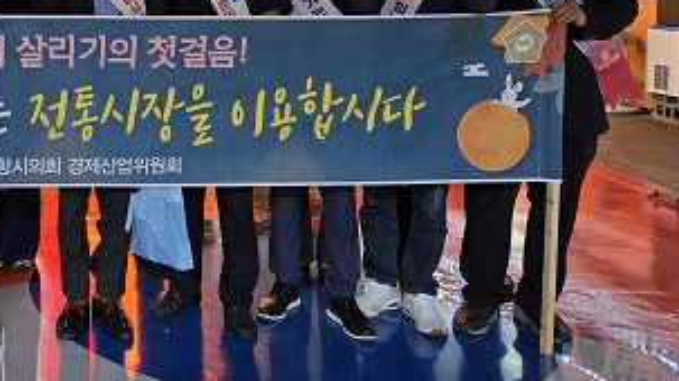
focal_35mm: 53
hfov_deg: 35.5
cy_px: -31
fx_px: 954
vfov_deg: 21.5
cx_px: 2
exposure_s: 1/120
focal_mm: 5.4
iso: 100
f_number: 1.8
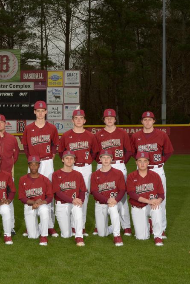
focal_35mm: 87
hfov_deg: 15.4
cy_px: 141
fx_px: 689
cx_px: 0
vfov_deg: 23.4
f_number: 13
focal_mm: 38
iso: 400
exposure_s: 1/250
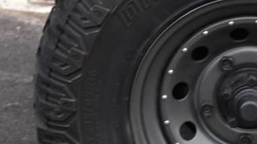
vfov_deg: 6.8
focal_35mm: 177
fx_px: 1205
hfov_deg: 12.1
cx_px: 250
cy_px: 94
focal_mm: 52
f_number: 4.8
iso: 1250
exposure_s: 1/60
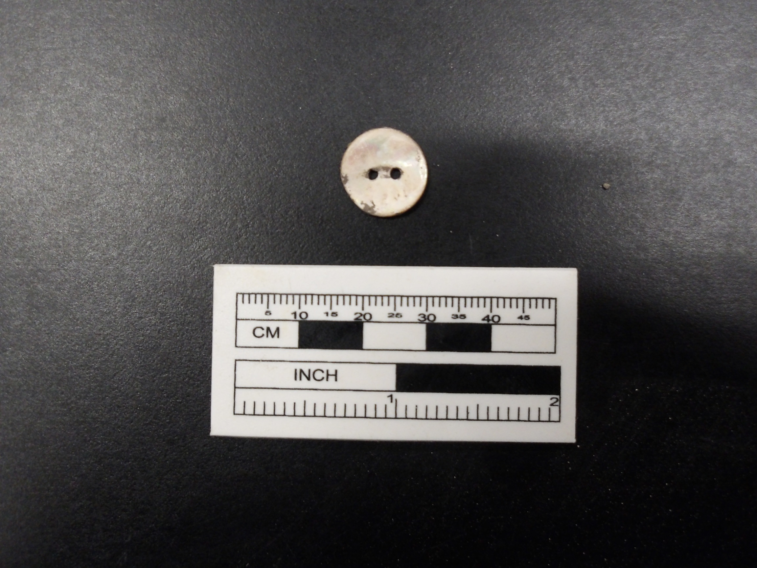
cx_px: 378
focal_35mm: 27
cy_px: 284
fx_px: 590
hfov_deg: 65.3
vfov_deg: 51.4
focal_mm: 4.9
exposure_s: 1/60
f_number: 3
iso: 634
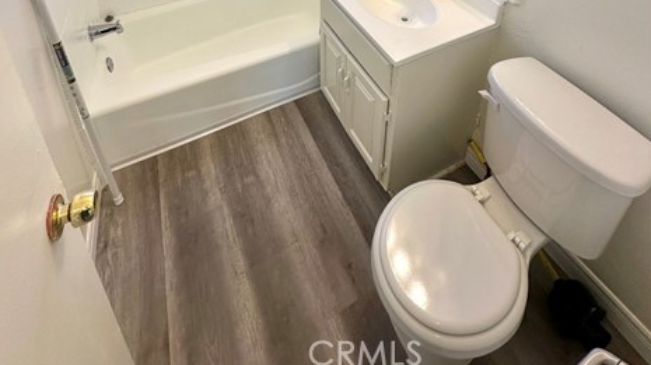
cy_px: -74
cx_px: 319
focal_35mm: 21
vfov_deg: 38.9
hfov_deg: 83.9
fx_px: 362
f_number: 2.2
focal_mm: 2.22
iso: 40
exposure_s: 1/128
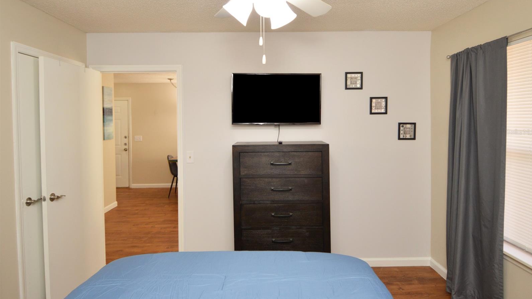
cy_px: 132
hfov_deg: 89.6
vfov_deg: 58.2
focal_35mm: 19
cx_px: 268
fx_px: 268
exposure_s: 1/60
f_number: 4
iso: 450
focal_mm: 12
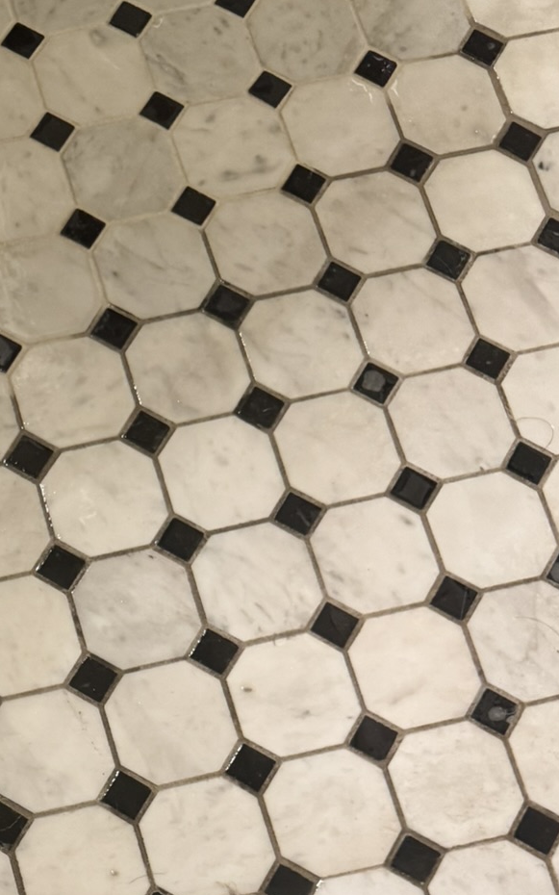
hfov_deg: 21.1
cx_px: -156
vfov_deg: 33.7
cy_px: 861
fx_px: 1365
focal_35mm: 56
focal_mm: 6.76
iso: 400
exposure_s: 1/60
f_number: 1.78
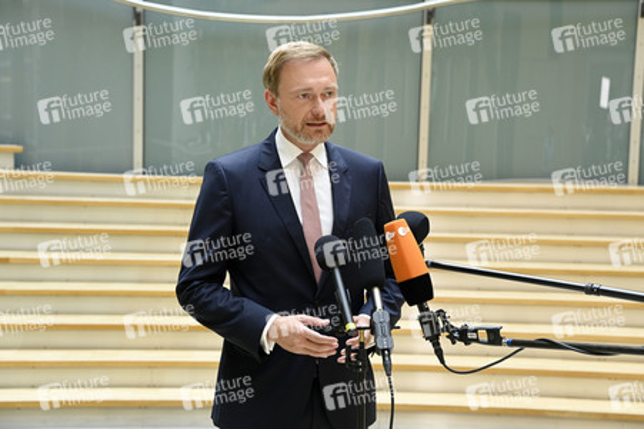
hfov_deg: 23.9
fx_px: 1519
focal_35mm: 85
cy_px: 214
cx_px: 322
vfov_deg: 16.0
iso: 2000
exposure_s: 1/320
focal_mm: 85
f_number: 6.3
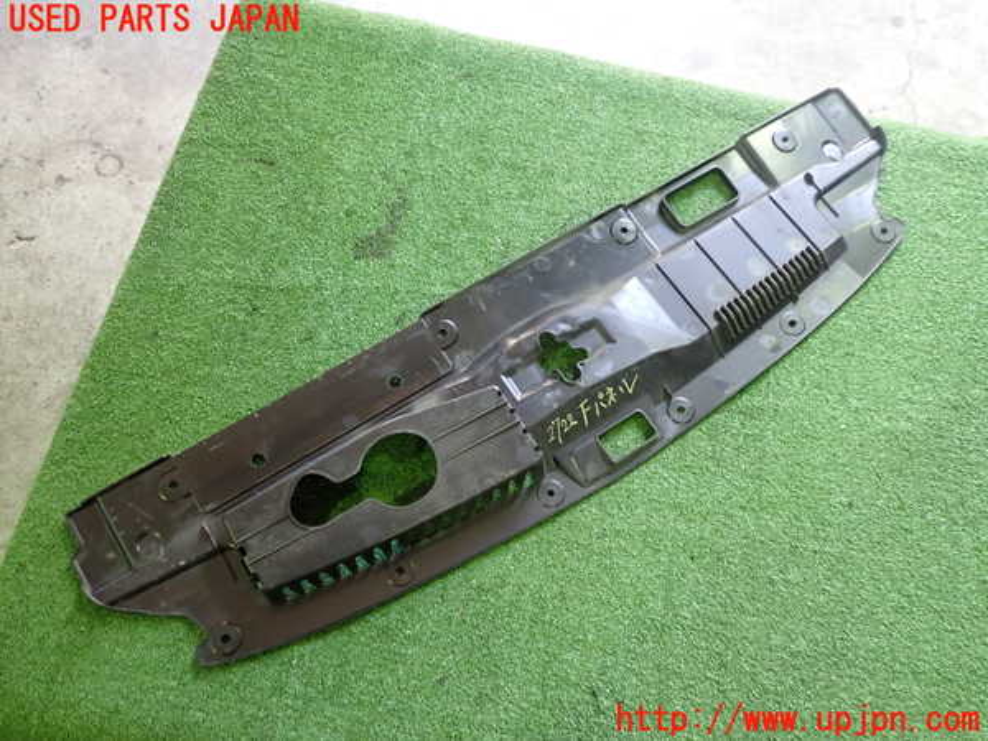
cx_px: 494
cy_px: 370
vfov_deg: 46.8
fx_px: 856
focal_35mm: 30
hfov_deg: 60.0
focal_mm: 5.4
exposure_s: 1/30
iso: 500
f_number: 2.3
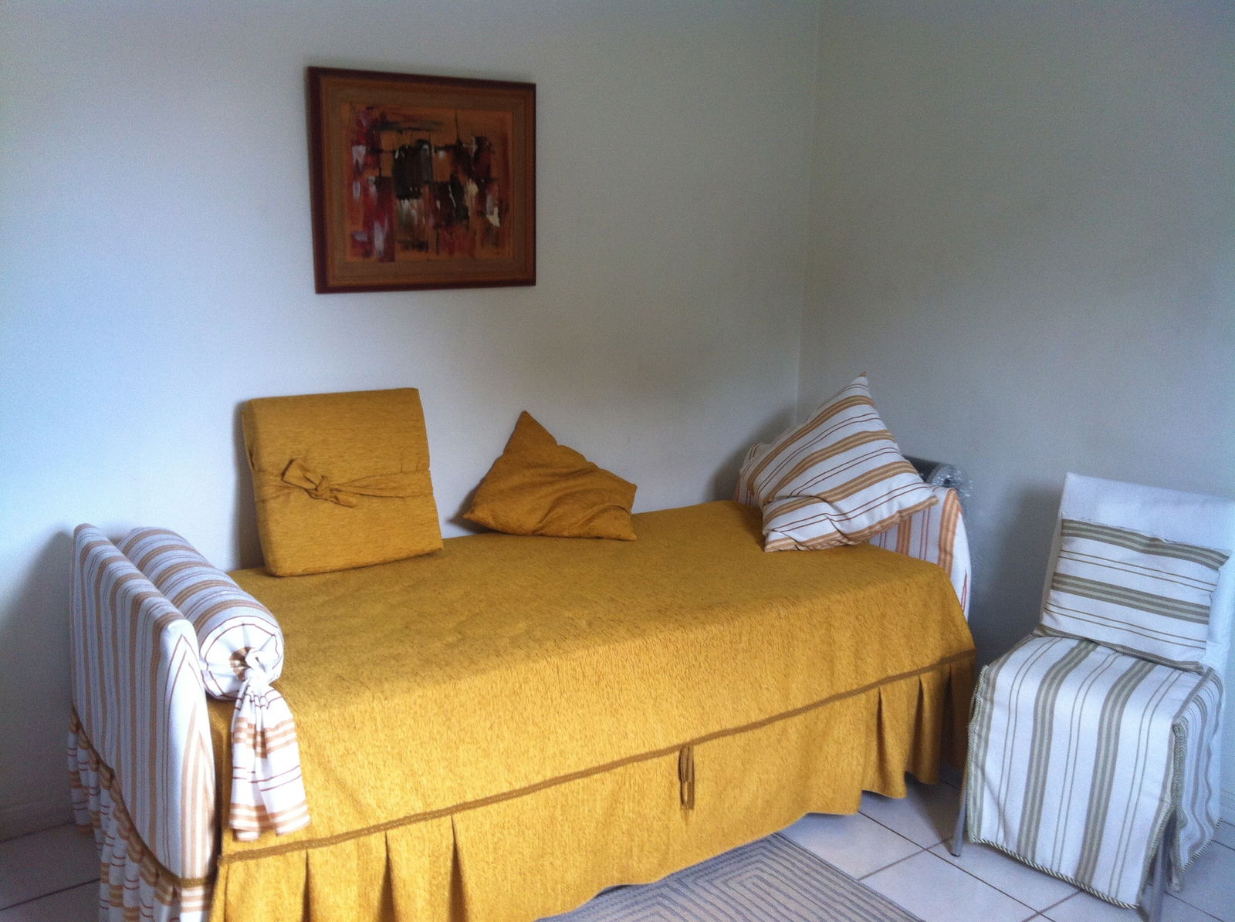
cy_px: 461
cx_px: 618
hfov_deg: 52.7
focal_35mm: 35
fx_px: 1247
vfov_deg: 40.6
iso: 80
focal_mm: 3.85
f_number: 2.8
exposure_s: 1/24
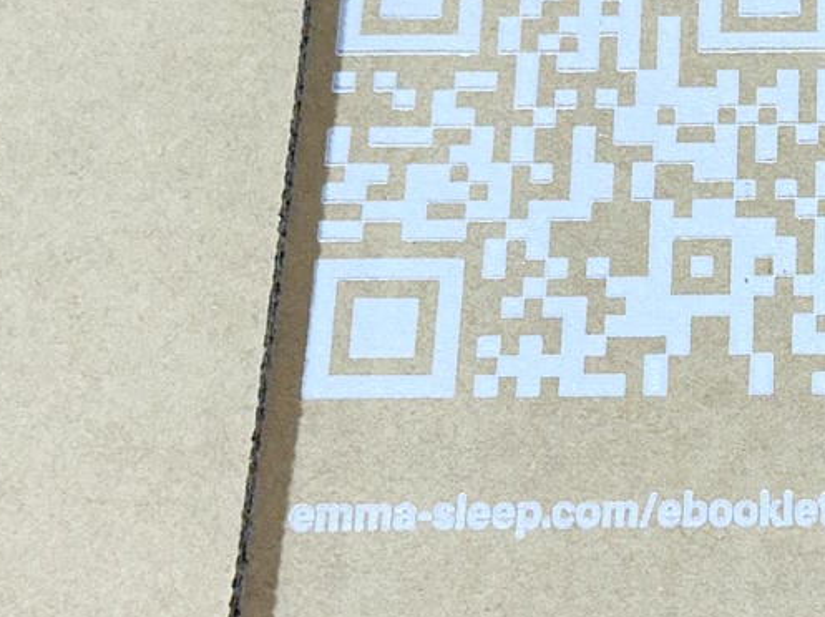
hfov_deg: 16.5
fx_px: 2763
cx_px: 918
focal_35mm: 116
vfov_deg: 12.7
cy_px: 206
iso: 80
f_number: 1.78
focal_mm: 6.86
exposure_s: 1/120
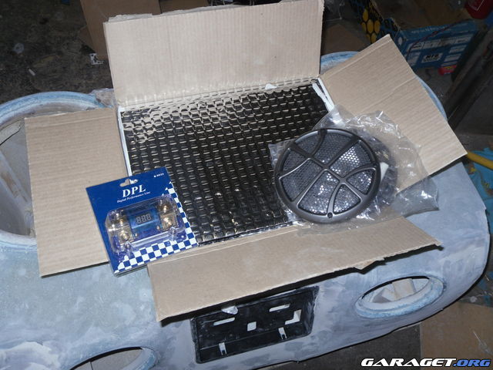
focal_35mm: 35
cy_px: 185
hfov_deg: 52.6
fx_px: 498
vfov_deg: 40.7
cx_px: 246
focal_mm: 6.3
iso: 80
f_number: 3.5
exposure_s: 1/45
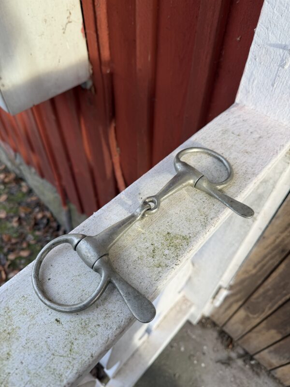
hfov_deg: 56.8
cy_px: 194
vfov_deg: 71.6
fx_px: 268
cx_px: 145
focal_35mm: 24
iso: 64
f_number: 1.78
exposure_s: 1/243
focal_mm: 6.76
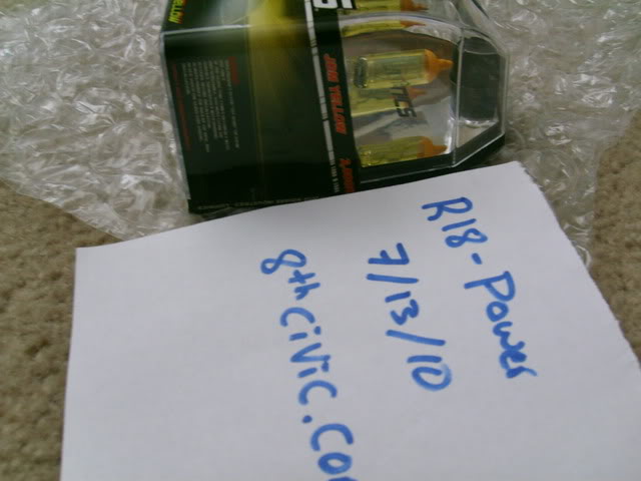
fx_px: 648
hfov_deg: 52.6
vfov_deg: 40.7
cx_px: 320
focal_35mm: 35
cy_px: 240
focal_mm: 5.8
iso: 133
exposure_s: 1/30
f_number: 2.8
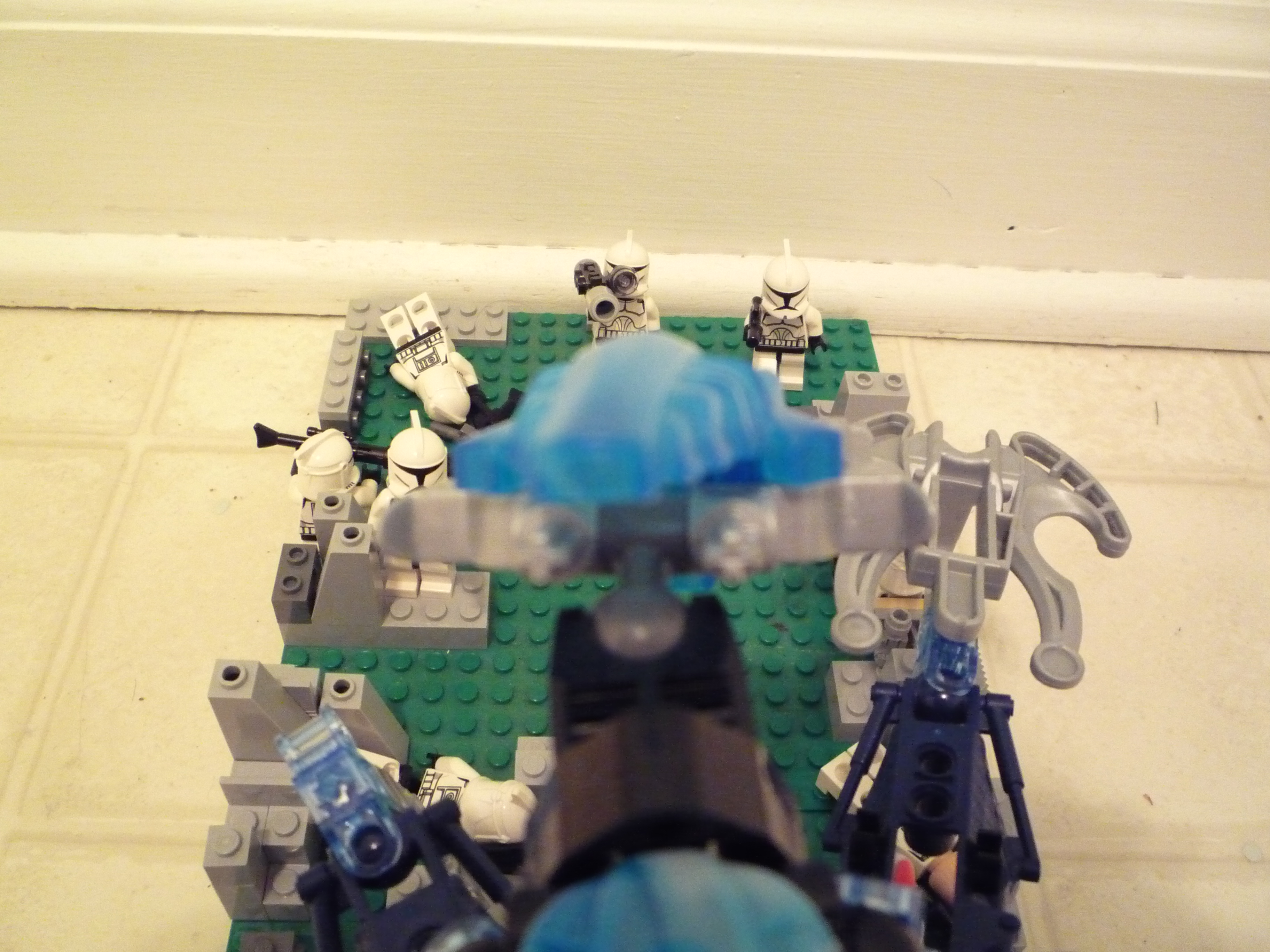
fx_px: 1101
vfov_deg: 46.8
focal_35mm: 30
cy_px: 476
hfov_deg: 60.0
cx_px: 635
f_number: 3.3
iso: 800
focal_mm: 5.2
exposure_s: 1/8
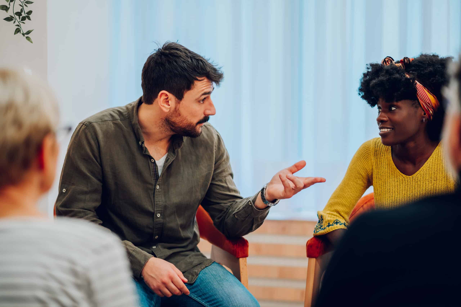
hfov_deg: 23.9
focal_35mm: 85
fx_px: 1088
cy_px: 154
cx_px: 230
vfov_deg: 16.0
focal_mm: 85
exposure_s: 1/160
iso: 320
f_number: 1.8
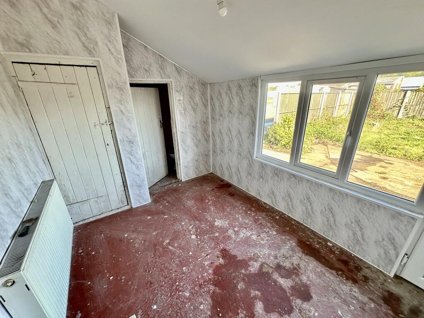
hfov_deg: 102.1
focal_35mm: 14
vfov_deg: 85.7
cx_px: 212
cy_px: 159
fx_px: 171
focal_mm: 2.22
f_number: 2.2
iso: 100
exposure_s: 1/99
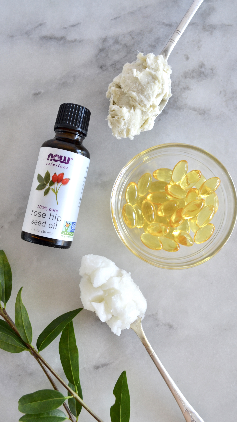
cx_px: 111
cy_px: 207
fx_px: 358
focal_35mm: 32
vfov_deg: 61.0
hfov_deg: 36.7
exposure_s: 1/60
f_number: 5
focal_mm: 20
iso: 400
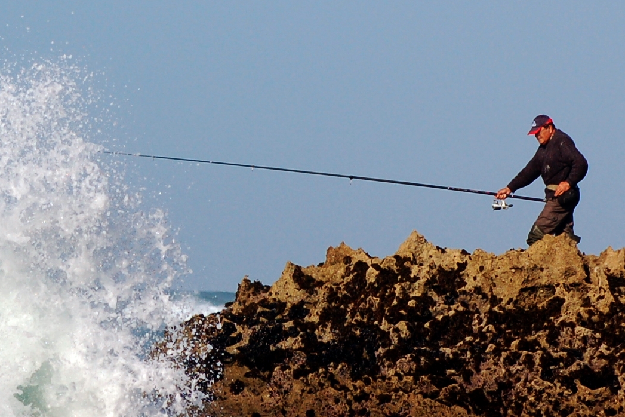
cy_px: 216
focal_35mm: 377
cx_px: 66
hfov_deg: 5.5
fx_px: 6545
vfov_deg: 3.6
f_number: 8
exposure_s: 1/1600
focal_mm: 112
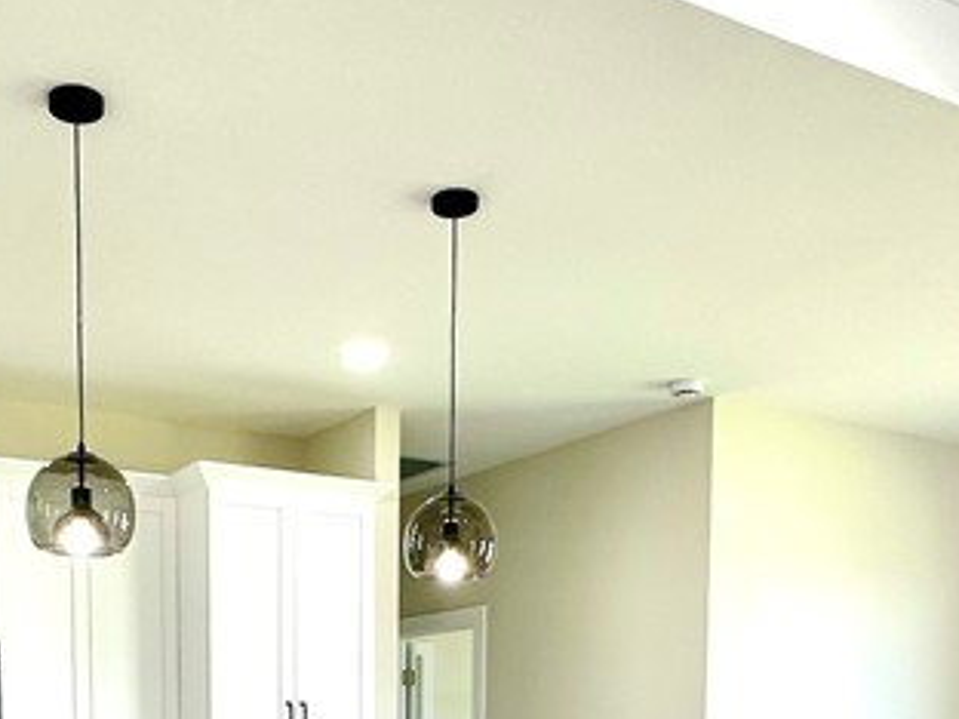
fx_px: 1274
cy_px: 873
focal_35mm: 46
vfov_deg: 27.5
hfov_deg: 40.6
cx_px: 301
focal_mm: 2.22
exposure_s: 1/120
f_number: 2.2
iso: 64
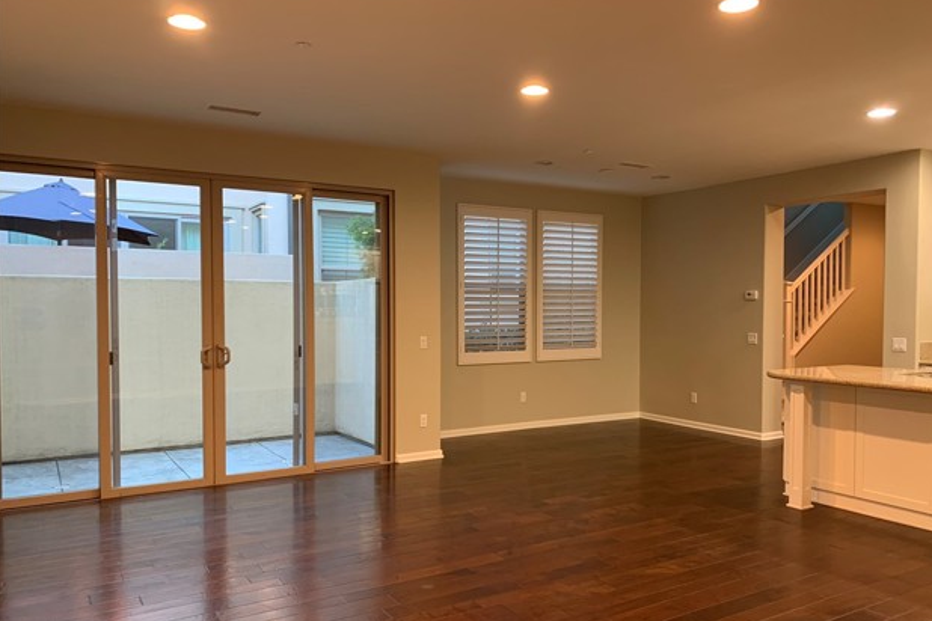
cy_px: 339
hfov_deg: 65.5
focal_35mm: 28
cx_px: 480
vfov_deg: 46.3
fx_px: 725
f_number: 1.8
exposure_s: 1/60
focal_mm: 4.25
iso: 250
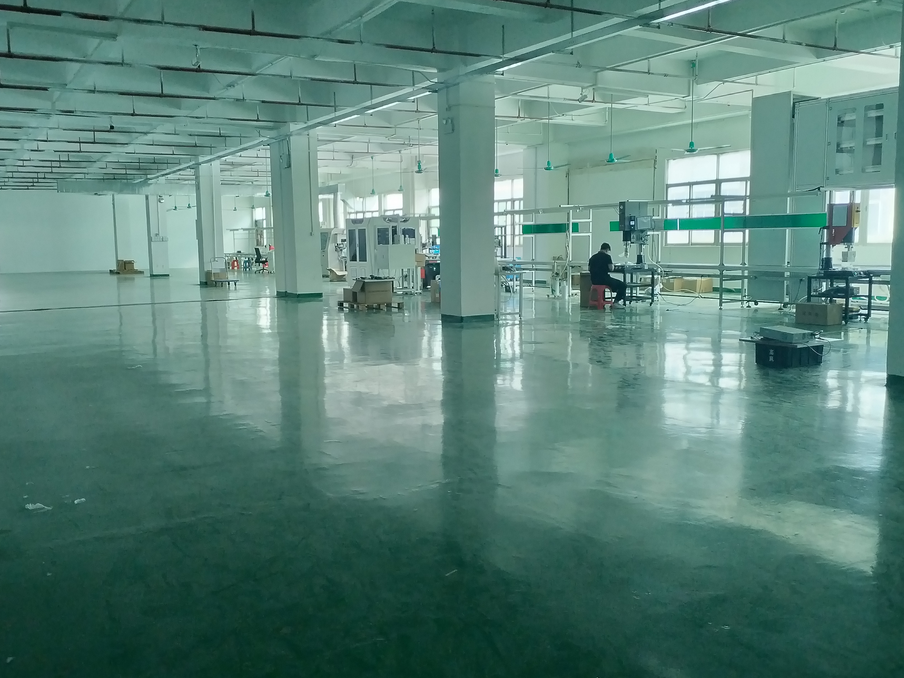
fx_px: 836
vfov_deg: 44.2
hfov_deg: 56.8
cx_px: 419
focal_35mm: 32
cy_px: 330
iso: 889
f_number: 1.8
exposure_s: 1/24
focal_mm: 4.75
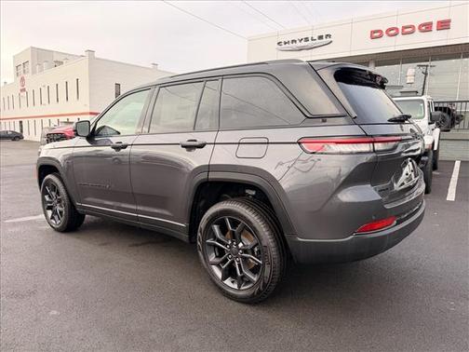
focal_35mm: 24
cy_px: 176
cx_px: 234
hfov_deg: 71.6
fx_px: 325
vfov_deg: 56.8
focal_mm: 6.76
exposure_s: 1/602
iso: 80
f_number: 1.78
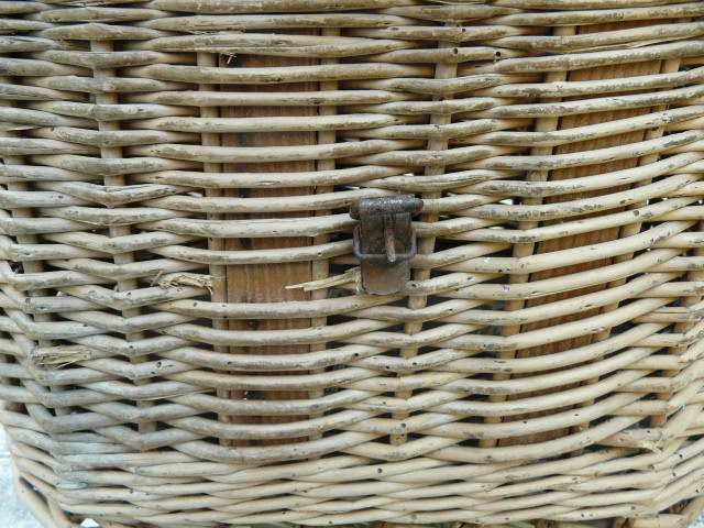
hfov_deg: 63.4
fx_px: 569
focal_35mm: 28
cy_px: 264
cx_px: 352
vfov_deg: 49.7
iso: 160
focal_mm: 4.6
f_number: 2.8
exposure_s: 1/30
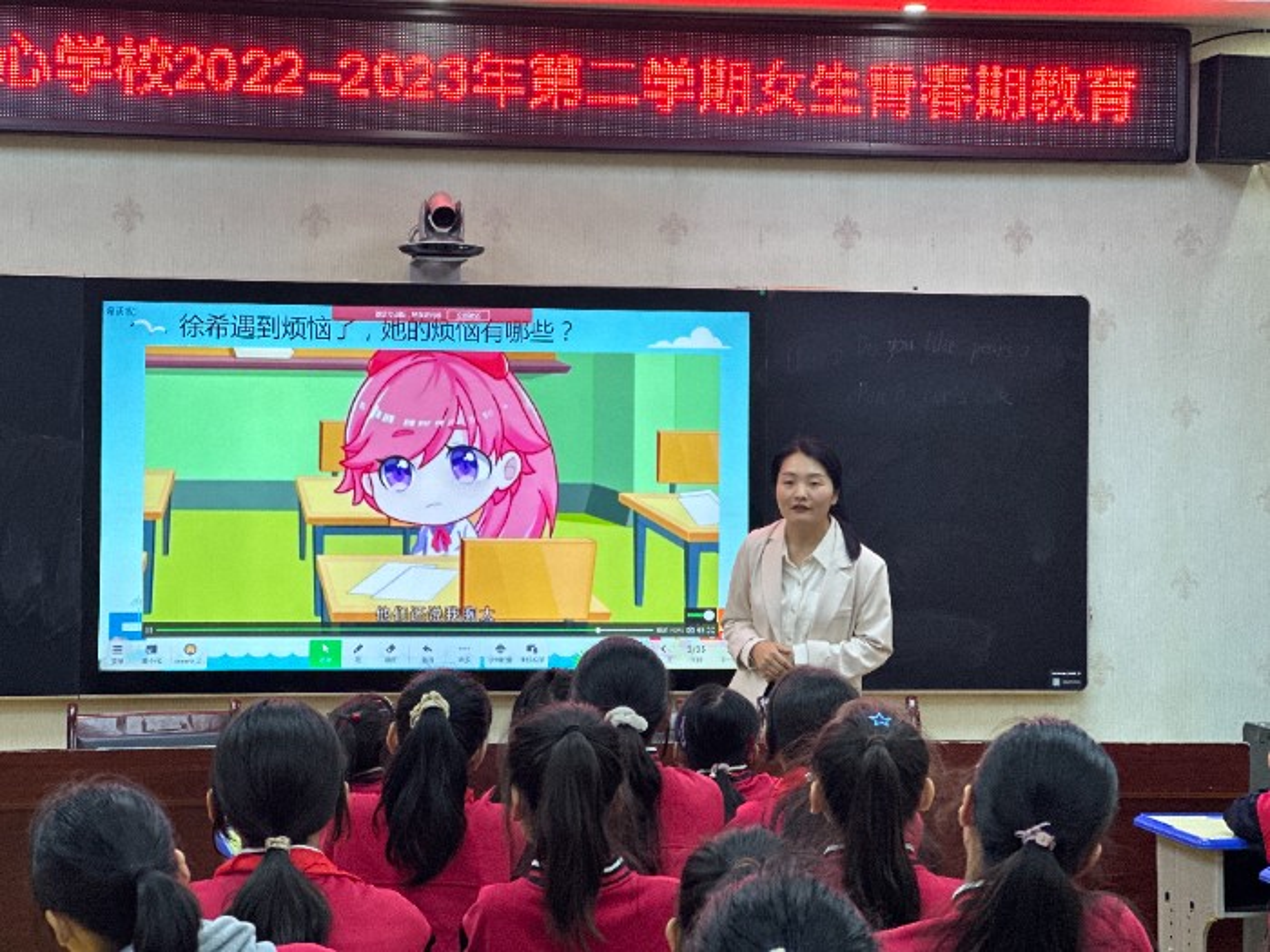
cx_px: 635
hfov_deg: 25.3
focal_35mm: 77
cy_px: 476
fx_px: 2825
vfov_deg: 19.1
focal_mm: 9
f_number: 2.8
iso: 160
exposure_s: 1/50
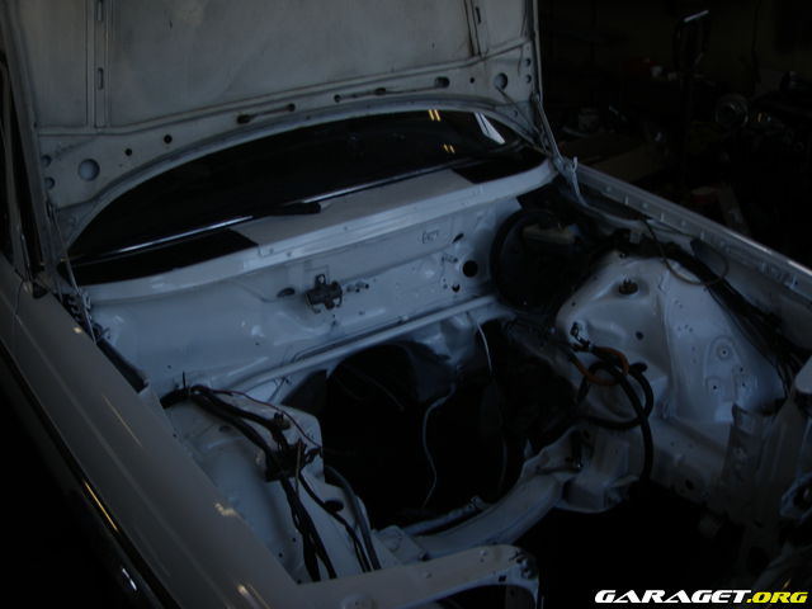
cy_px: 304
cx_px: 406
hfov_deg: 49.0
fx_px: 891
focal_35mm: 38
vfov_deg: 37.7
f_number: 3.5
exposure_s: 1/50
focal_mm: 6.7
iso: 50
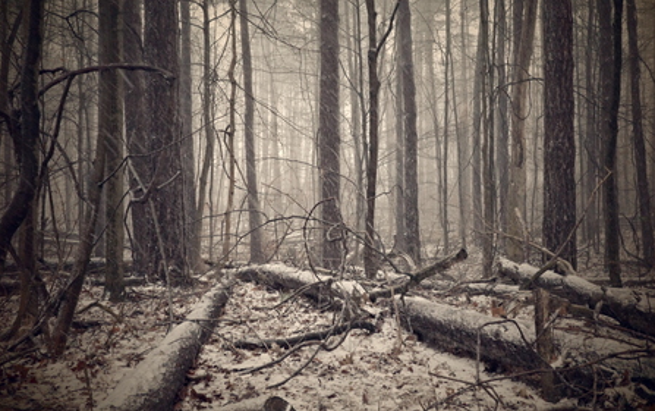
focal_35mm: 41
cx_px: 328
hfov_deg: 48.2
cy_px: 192
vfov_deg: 31.3
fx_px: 732
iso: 3200
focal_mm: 26
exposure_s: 1/80
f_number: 10
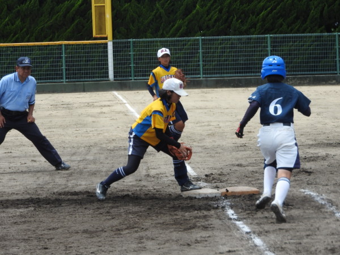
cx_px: 170
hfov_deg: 7.3
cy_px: 128
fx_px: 2652
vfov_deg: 5.5
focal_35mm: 270
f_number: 5.5
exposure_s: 1/500
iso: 100
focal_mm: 48.4
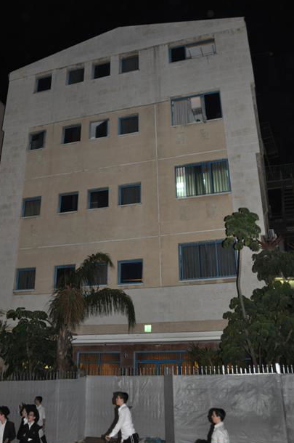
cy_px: 184
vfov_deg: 55.6
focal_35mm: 34
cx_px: 117
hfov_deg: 38.6
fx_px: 418
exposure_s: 1/60
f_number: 4
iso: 800
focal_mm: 18
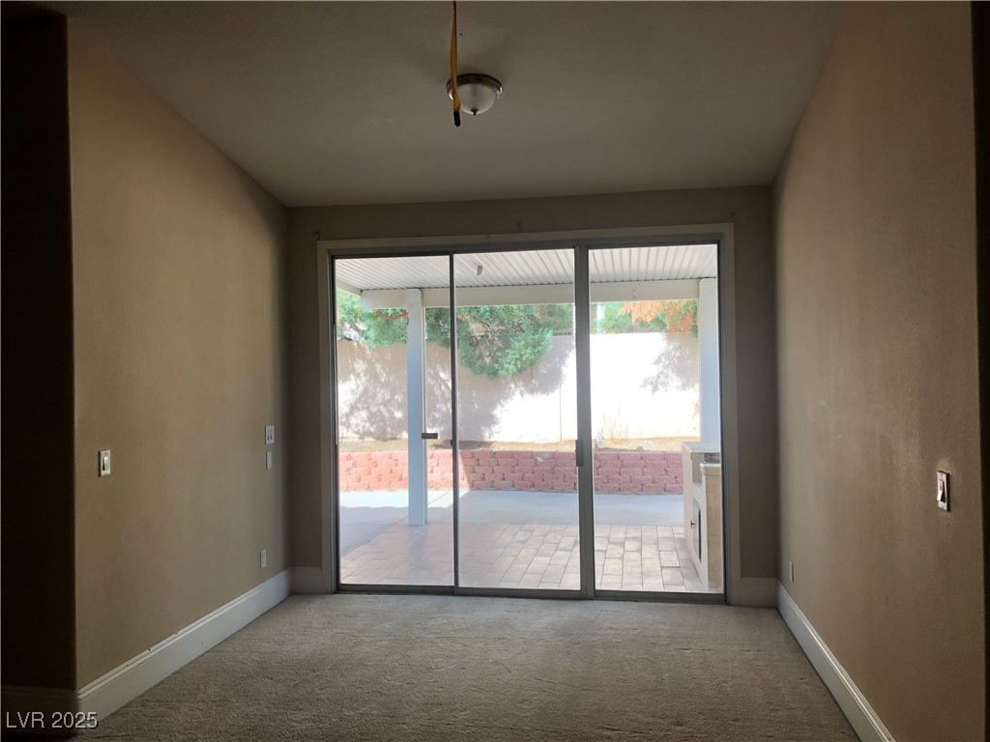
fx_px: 801
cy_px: 371
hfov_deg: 63.4
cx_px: 495
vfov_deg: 49.7
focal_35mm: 28
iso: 20
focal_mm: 3.99
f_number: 1.8
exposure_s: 1/209
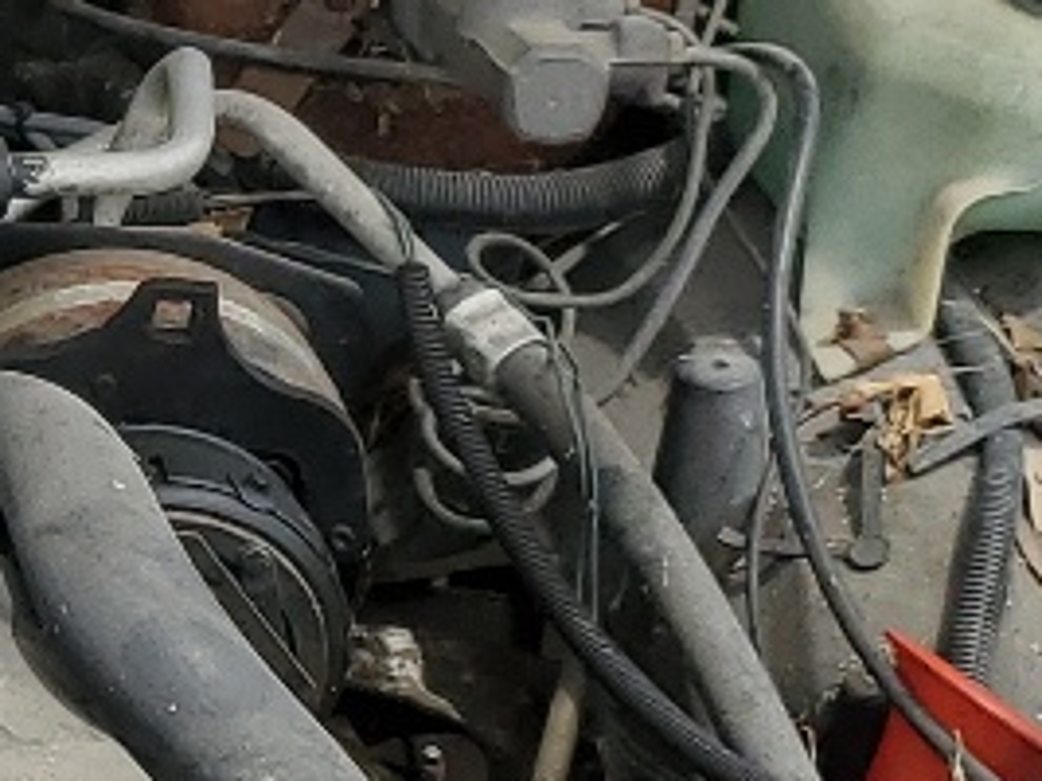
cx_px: -585
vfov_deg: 9.5
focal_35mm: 156
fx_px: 4694
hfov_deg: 12.0
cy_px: 367
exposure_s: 1/3333
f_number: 1.5
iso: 50
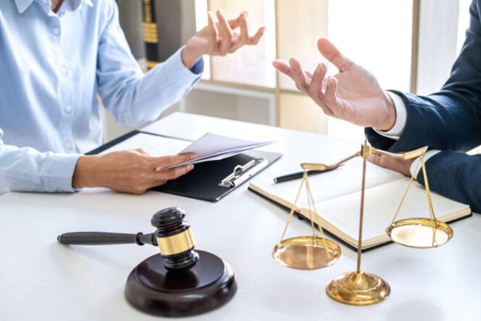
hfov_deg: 32.9
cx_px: 261
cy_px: 166
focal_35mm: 61
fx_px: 815
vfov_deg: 22.3
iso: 160
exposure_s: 1/100
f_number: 2.8
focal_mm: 35
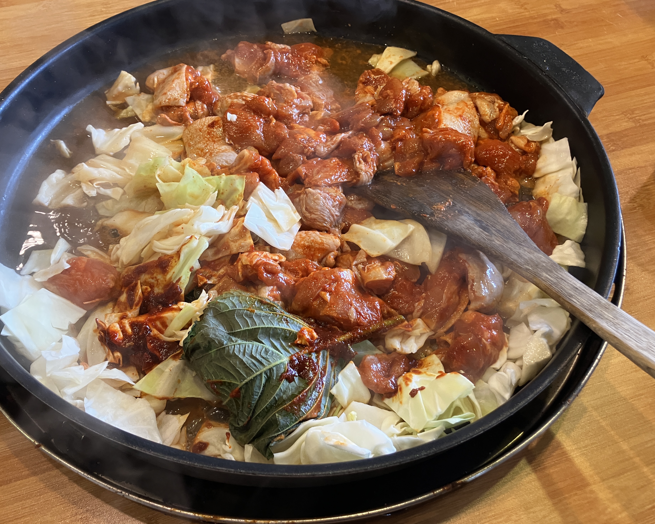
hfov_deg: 58.7
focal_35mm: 30
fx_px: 582
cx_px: 303
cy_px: 257
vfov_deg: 48.5
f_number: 1.8
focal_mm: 3.99
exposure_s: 1/60
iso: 160
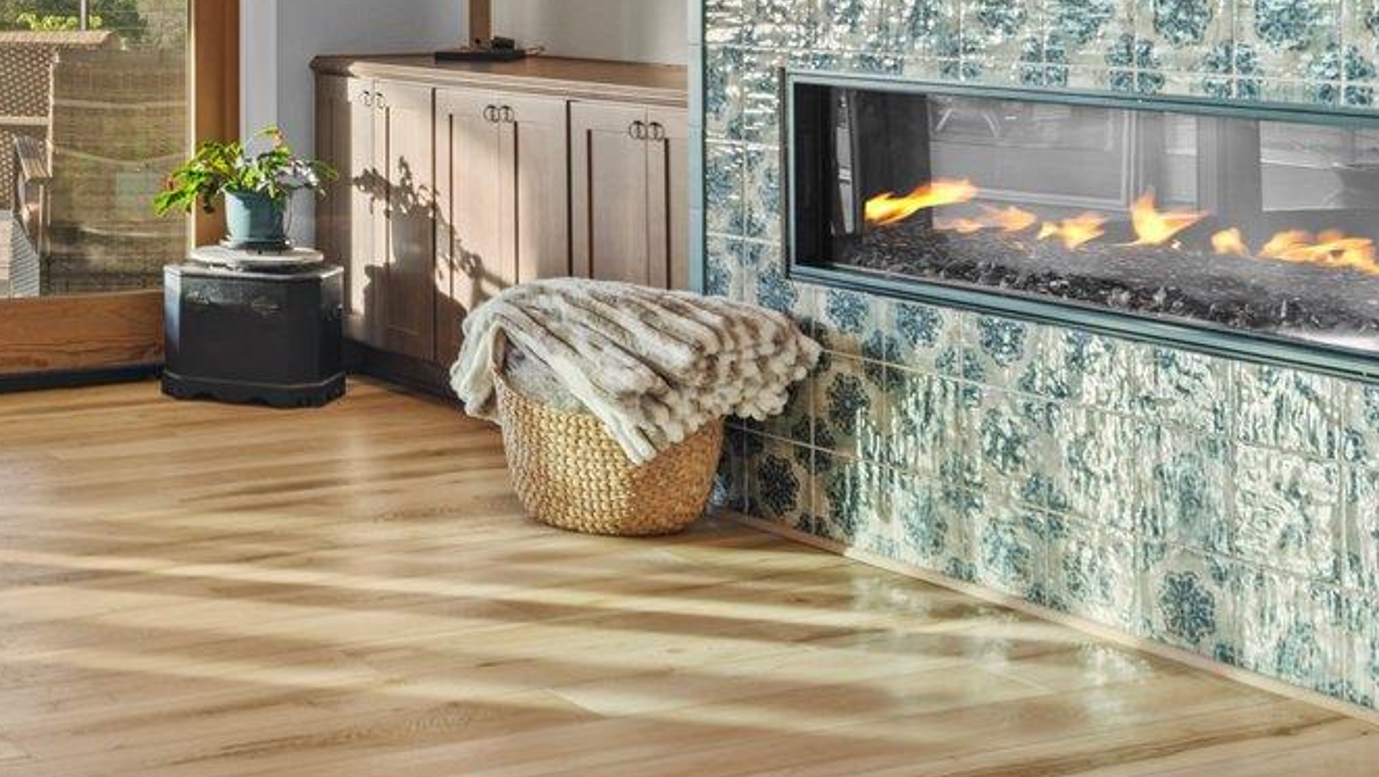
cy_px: -91
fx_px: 2487
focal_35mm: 68
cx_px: -29
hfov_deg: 28.8
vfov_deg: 17.1
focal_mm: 21
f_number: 6.3
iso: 100
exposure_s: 1/1.67
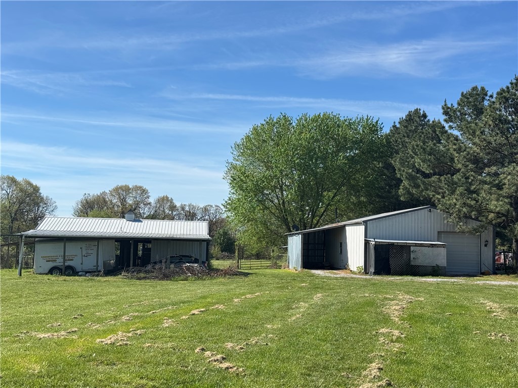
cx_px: 259
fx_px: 718
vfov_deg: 30.3
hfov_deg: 39.7
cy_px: 194
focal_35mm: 48
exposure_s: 1/2252
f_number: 1.78
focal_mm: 6.76
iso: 64
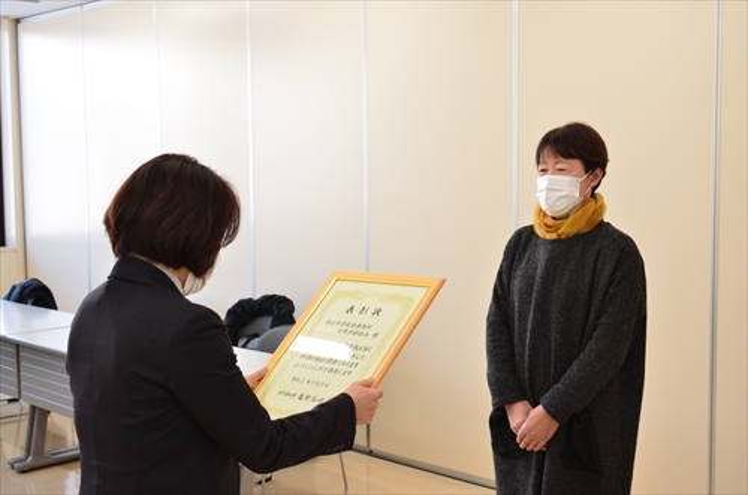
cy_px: 248
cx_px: 374
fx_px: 995
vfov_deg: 27.9
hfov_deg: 41.2
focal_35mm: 48
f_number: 5
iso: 800
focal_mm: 32
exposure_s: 1/250
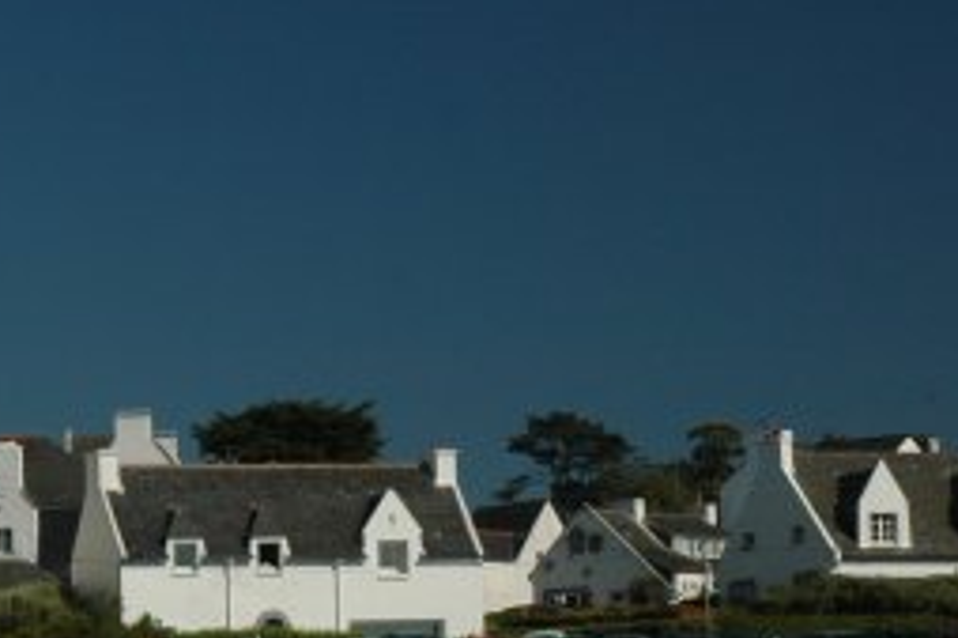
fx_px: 5026
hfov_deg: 10.5
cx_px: -543
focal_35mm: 189
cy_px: 532
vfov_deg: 7.2
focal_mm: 40
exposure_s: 1/200
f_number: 9
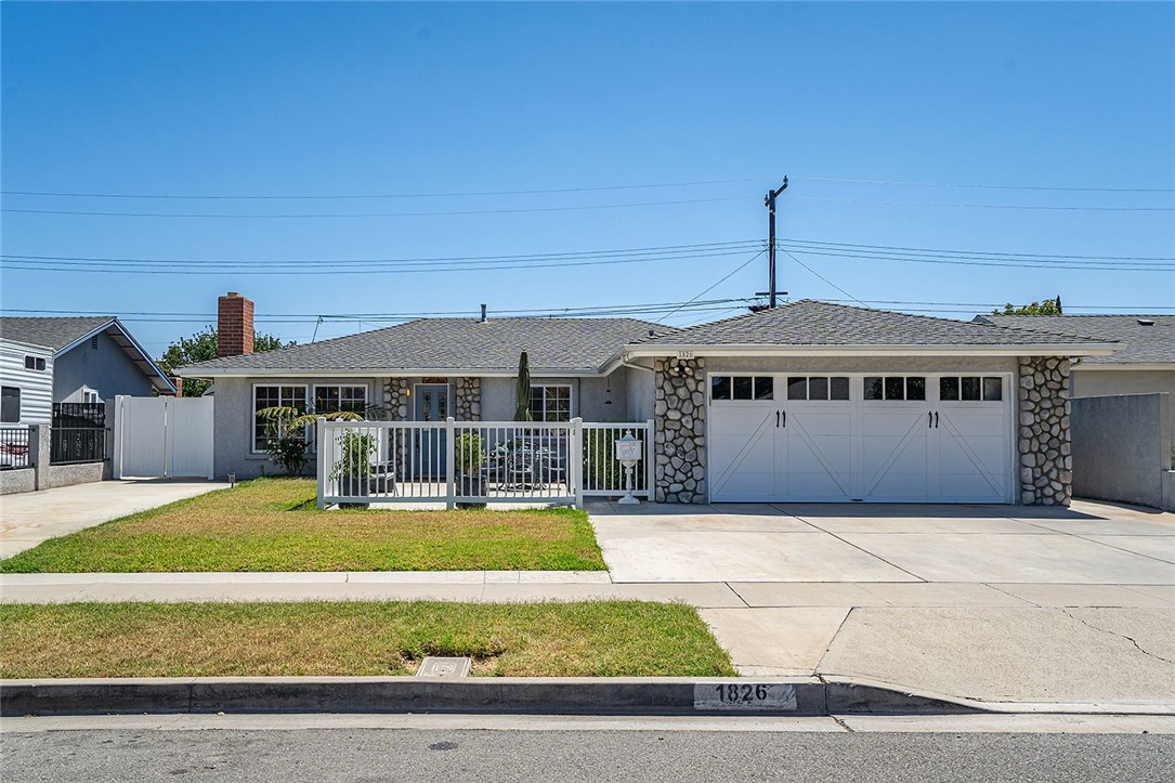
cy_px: 392
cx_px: 588
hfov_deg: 60.3
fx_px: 1012
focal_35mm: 31
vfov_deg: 42.3
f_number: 7.1
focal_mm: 31
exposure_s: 1/2000
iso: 320
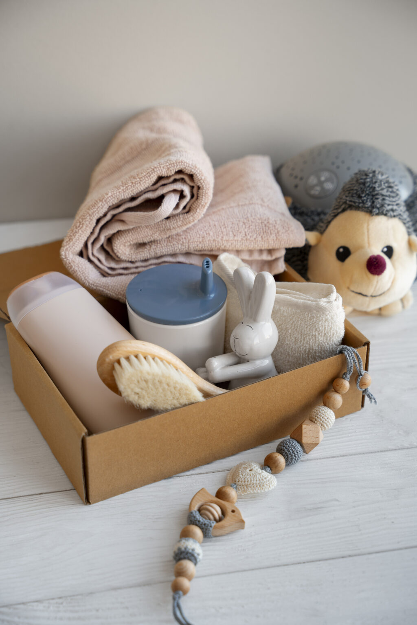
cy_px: 312
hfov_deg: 20.4
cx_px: 208
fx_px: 1159
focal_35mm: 67
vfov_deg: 30.2
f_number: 4.5
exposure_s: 1/100
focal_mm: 66.7
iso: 250
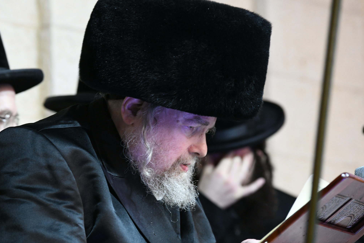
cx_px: 139
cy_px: 128
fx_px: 2174
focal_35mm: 215
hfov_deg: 9.6
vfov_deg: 6.4
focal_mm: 170
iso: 2500
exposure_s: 1/100
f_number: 4
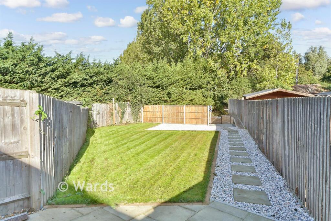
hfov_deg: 81.2
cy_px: 110
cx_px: 166
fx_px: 193
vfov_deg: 59.5
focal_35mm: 21
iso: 500
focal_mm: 14
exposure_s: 1/320
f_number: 9
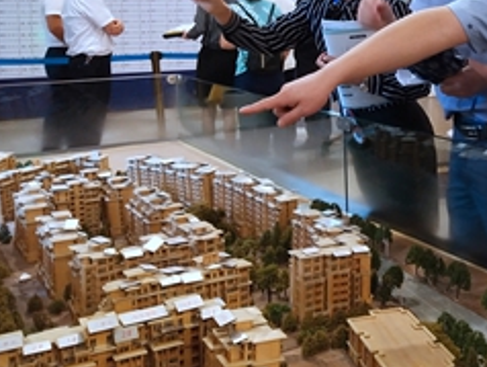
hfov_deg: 29.2
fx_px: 887
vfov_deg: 22.8
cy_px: 46
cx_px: 456
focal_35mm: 63
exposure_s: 1/33.3
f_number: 1.8
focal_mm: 3.95
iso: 618
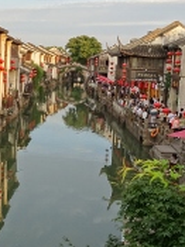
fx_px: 392
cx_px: 35
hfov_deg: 26.0
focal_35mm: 55
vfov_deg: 35.0
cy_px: 120
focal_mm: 4.1
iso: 80
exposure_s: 1/60
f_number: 3.5
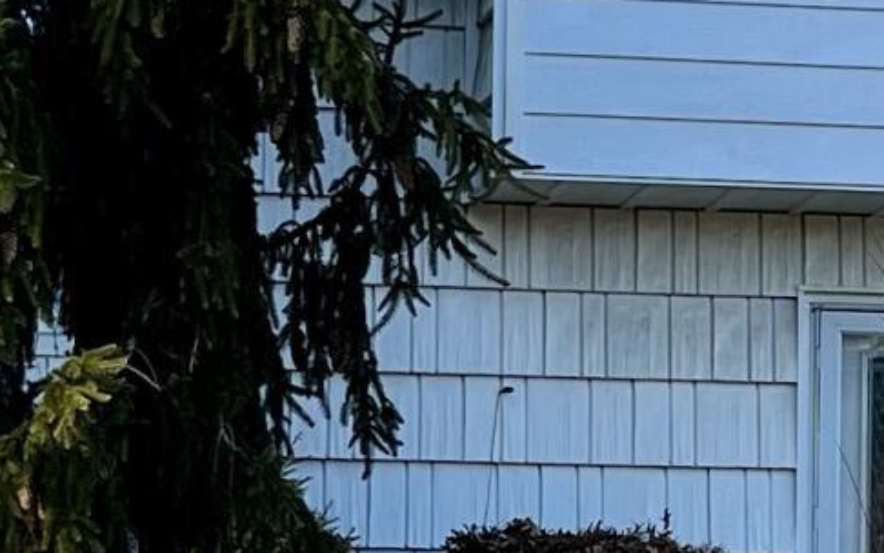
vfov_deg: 7.7
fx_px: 4097
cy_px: 318
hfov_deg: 12.3
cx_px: 651
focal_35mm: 170
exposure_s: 1/1112
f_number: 1.5
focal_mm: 5.7
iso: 50
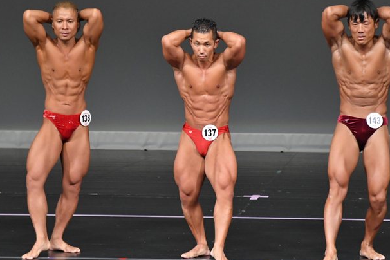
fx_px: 4777
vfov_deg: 3.1
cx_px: 210
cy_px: 127
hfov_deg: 4.7
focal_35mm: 441
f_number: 5.6
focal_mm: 230
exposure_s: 1/400
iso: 4000
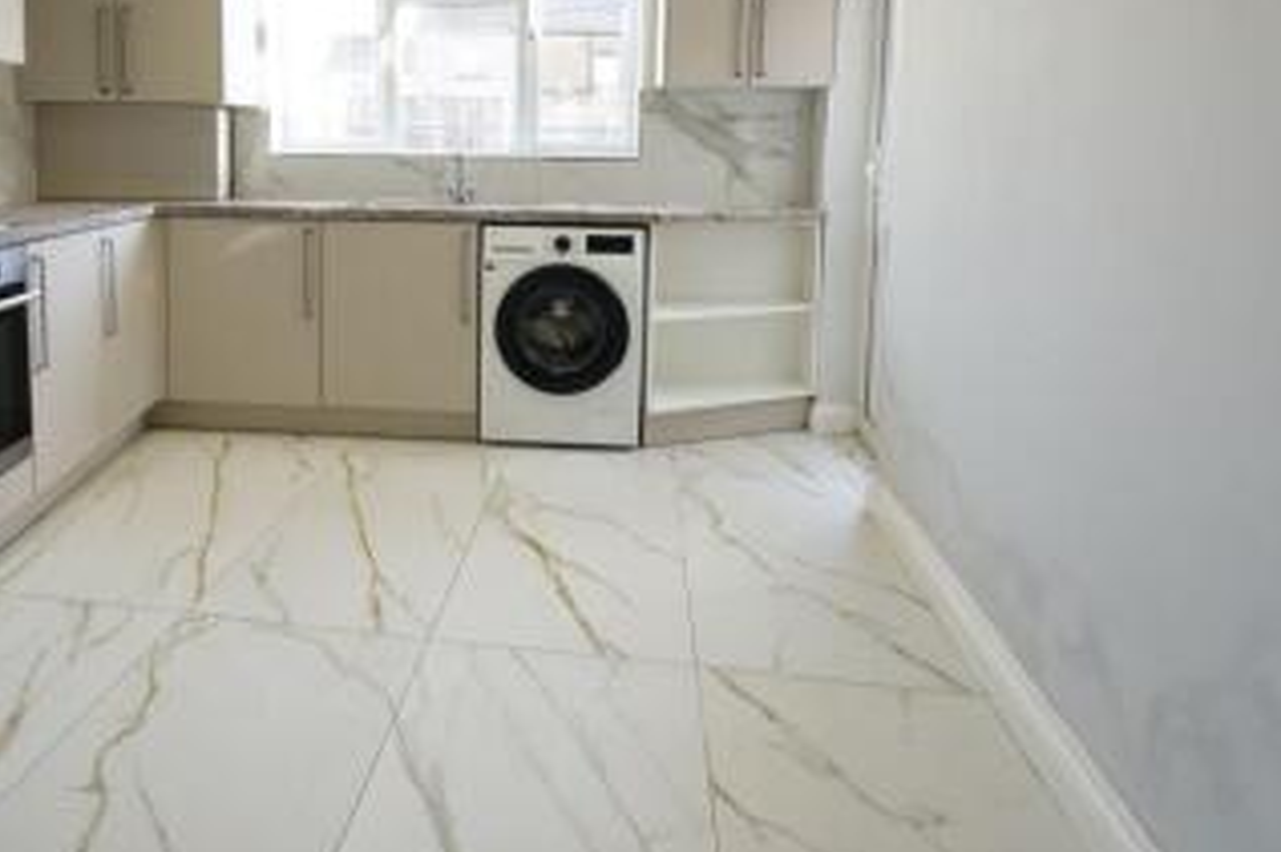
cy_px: 228
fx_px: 854
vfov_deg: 51.2
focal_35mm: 24
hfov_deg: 72.8
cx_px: 501
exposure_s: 1/80
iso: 500
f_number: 5.6
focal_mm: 16
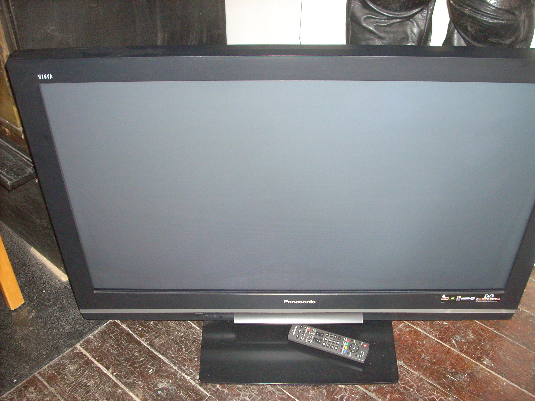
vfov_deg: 38.7
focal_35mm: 37
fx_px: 572
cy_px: 200
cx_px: 268
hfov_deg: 50.1
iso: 400
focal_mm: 6.2
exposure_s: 1/60
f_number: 2.8
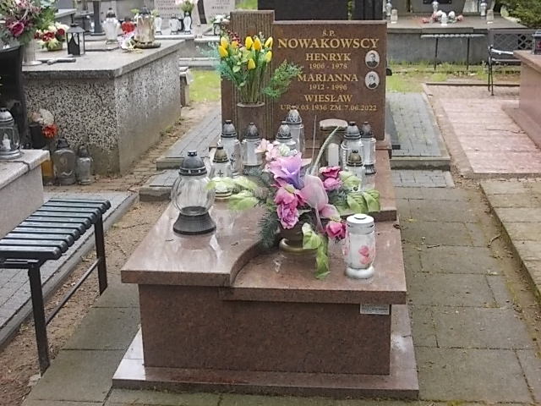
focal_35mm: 51
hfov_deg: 37.5
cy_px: 203
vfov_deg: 28.6
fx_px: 797
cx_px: 270
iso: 80
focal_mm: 7.2
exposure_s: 1/80
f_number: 3.6
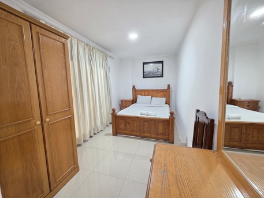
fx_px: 99
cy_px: 99
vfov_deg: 89.9
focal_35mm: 13
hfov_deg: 106.2
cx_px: 132
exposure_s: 1/50
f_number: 1.9
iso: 400
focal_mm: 2.2
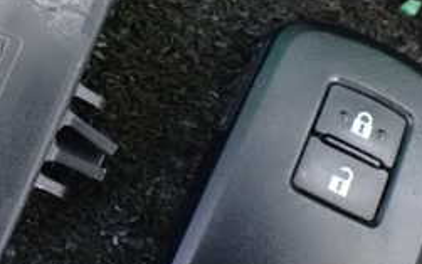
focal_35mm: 76
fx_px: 874
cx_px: 18
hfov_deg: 26.0
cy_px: 89
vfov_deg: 17.1
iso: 1600
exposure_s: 1/30
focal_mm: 5.4
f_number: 2.3
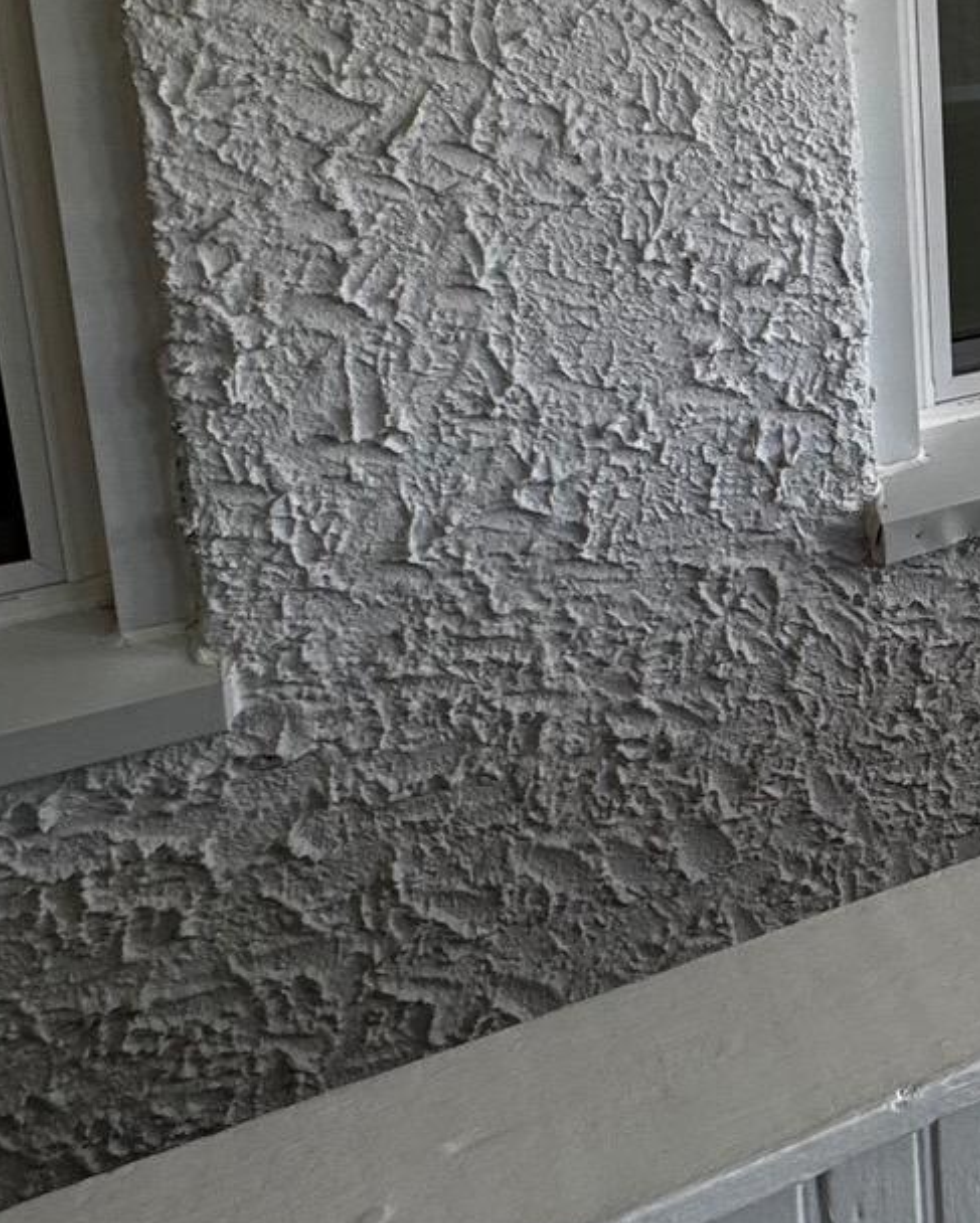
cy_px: 86
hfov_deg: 26.0
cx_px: 1393
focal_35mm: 46
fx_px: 1666
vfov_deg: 37.3
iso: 40
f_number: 2.2
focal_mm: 2.22
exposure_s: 1/148
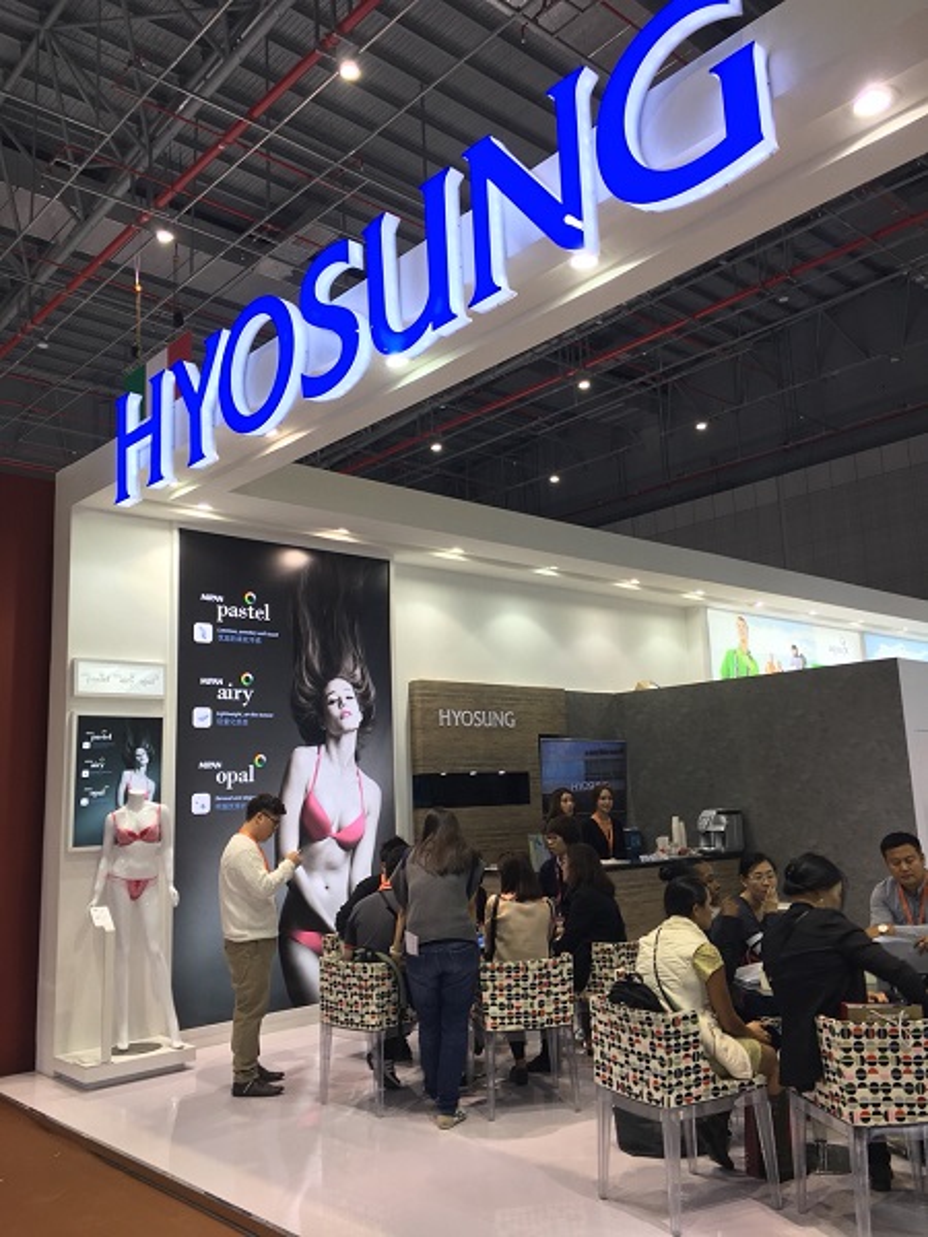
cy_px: 618
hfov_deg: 48.2
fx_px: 1037
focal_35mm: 29
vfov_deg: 61.7
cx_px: 464
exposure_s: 1/33
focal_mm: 4.15
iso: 25
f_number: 2.2
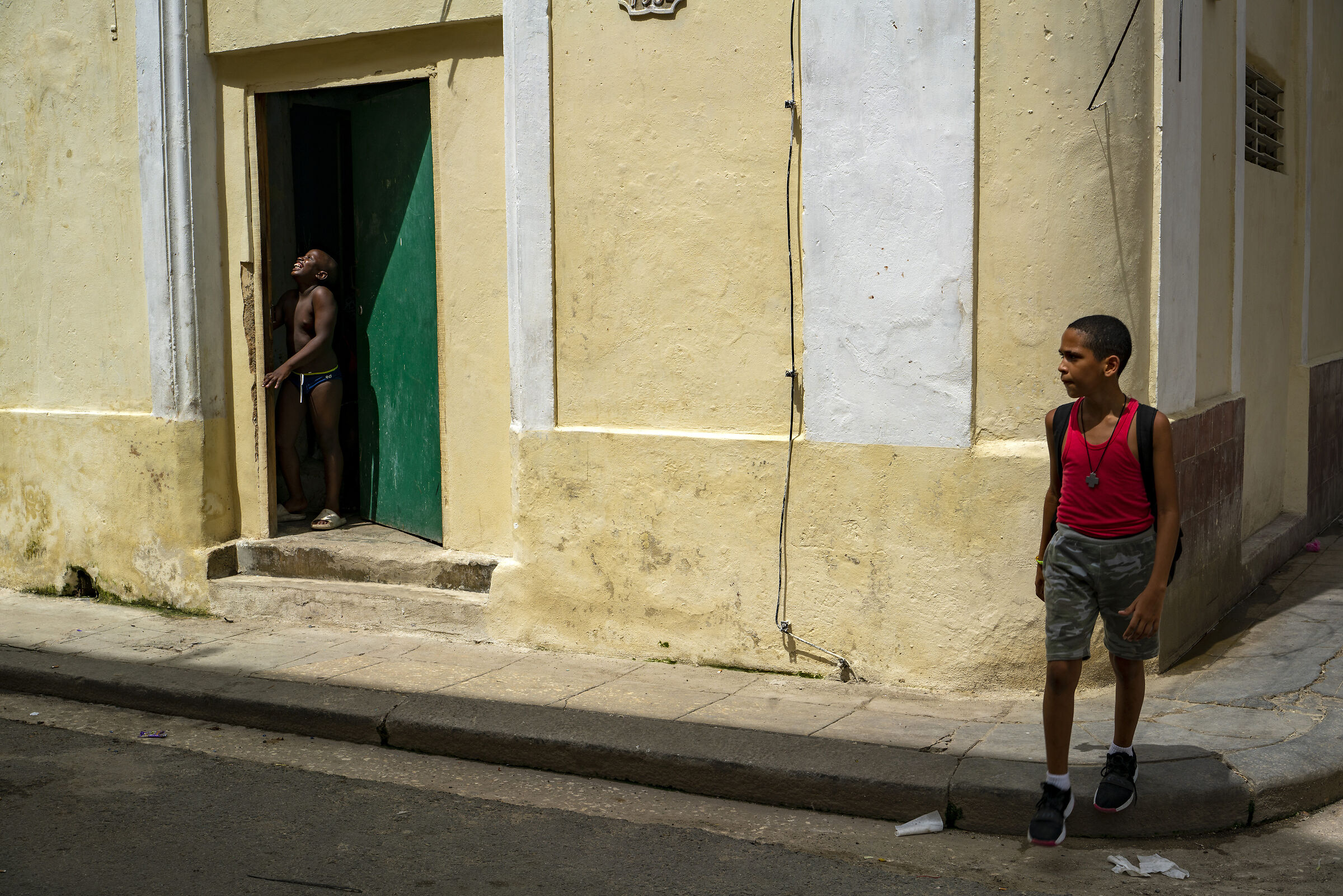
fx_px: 1492
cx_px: 672
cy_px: 448
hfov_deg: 48.5
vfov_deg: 33.4
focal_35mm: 40
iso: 100
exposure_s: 1/250
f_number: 10
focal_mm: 40
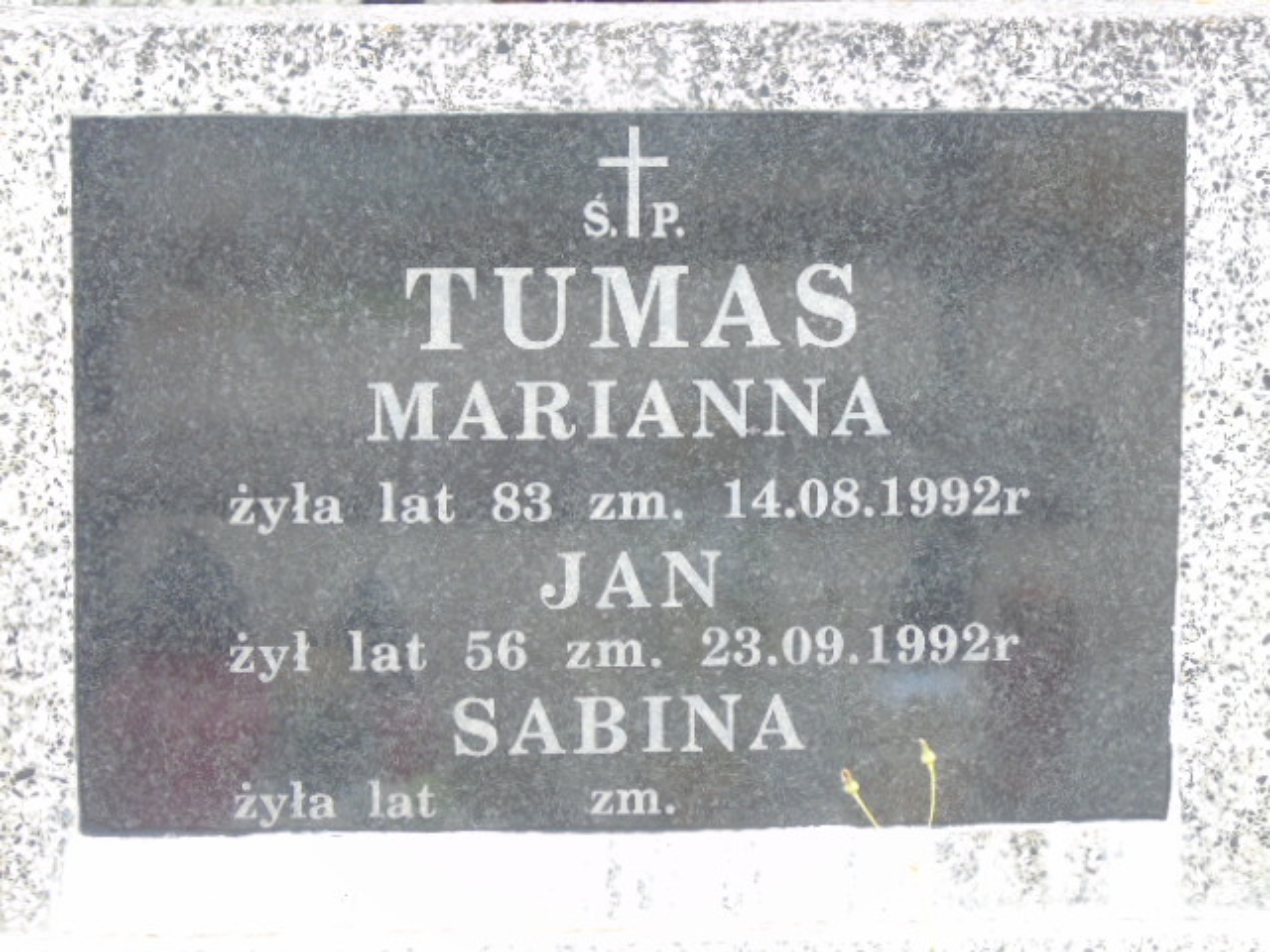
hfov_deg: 10.6
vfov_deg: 8.0
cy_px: 476
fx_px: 6824
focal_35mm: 186
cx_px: 635
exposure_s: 1/100
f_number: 5
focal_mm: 33
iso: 400
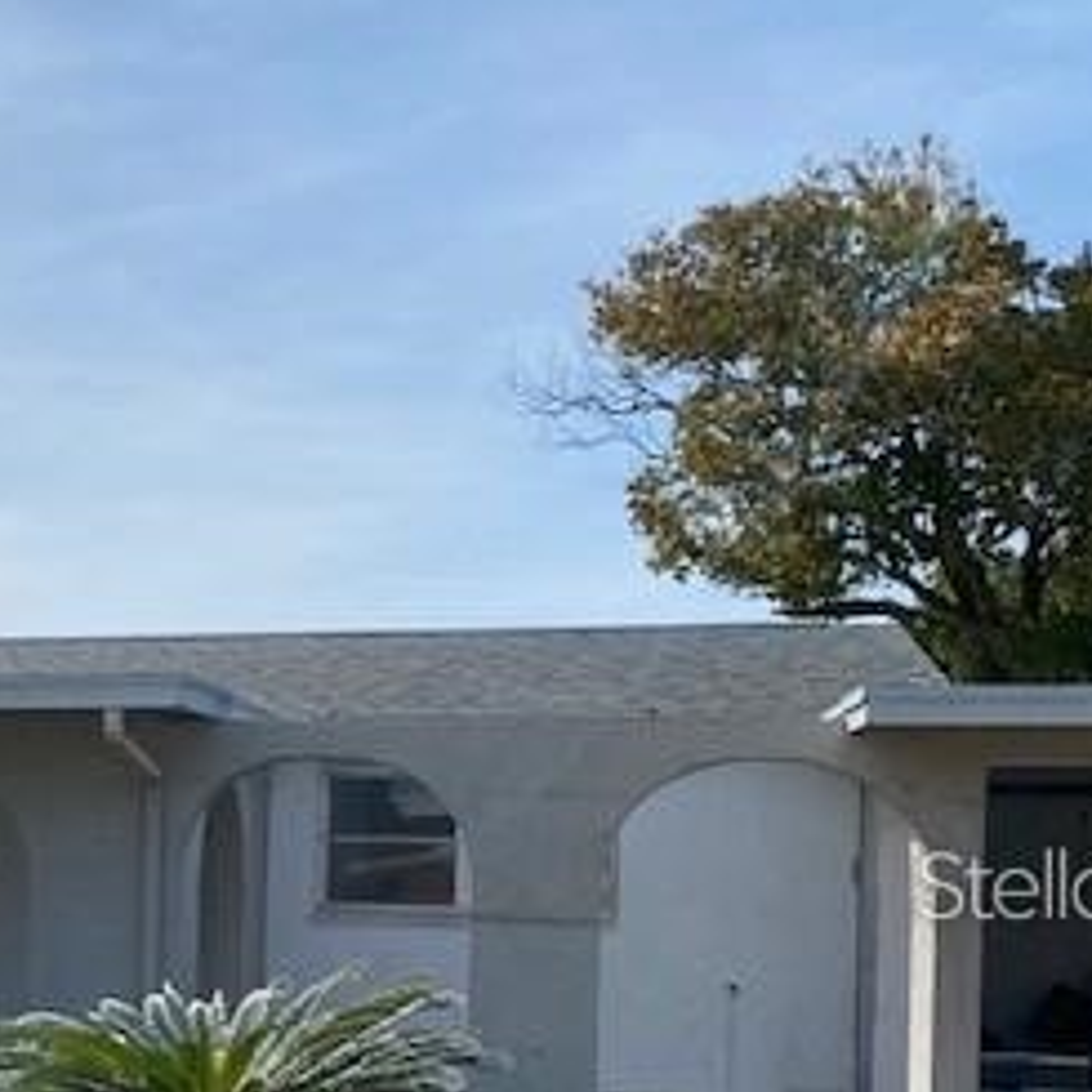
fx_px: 2141
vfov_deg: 28.0
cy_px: 883
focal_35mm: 60
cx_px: -89
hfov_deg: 26.5
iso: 32
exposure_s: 1/5495
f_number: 1.8
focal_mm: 4.25
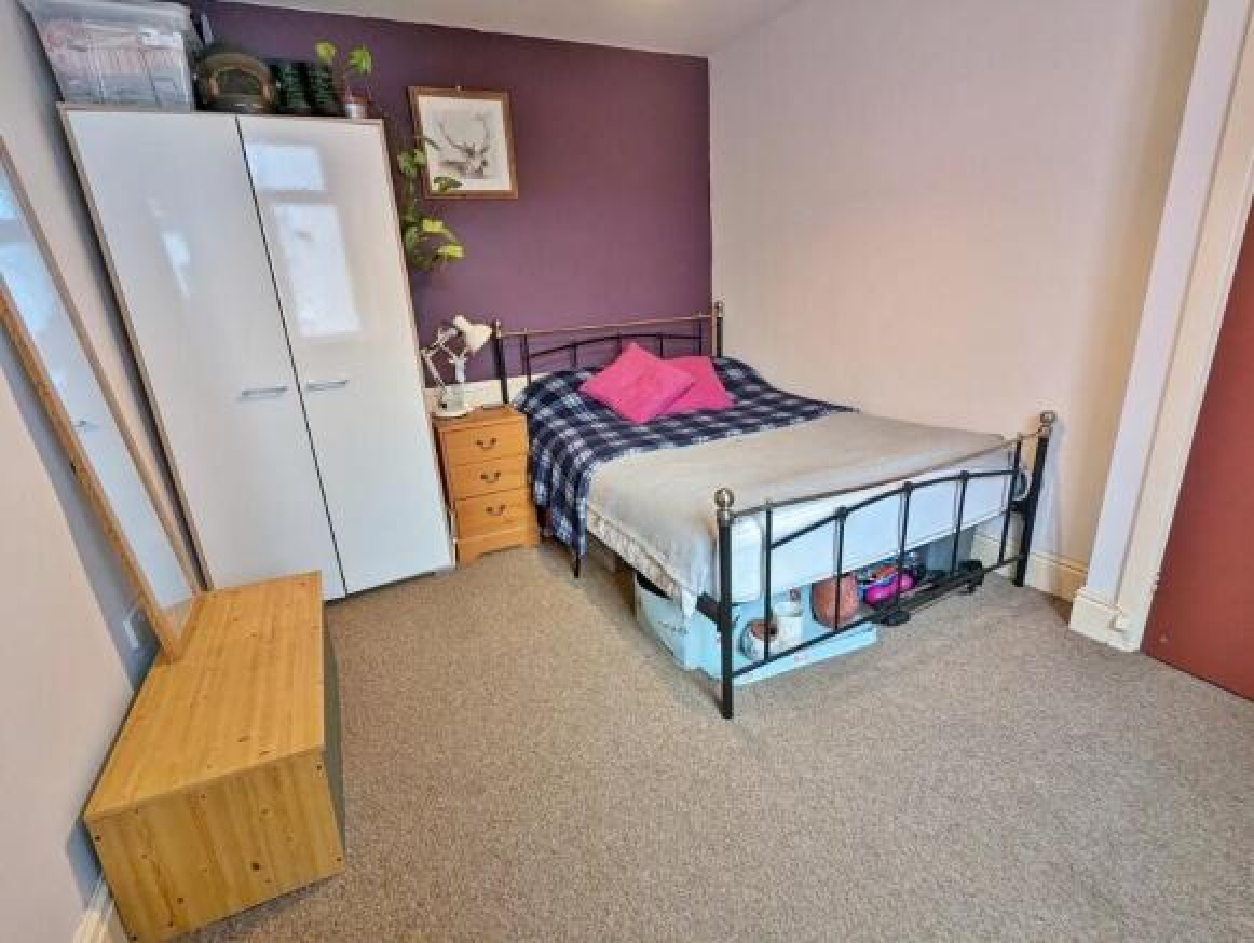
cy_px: 472
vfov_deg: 78.2
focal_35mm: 16
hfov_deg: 94.4
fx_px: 580
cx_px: 627
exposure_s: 1/23.8
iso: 134
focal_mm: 2.35
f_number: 2.2
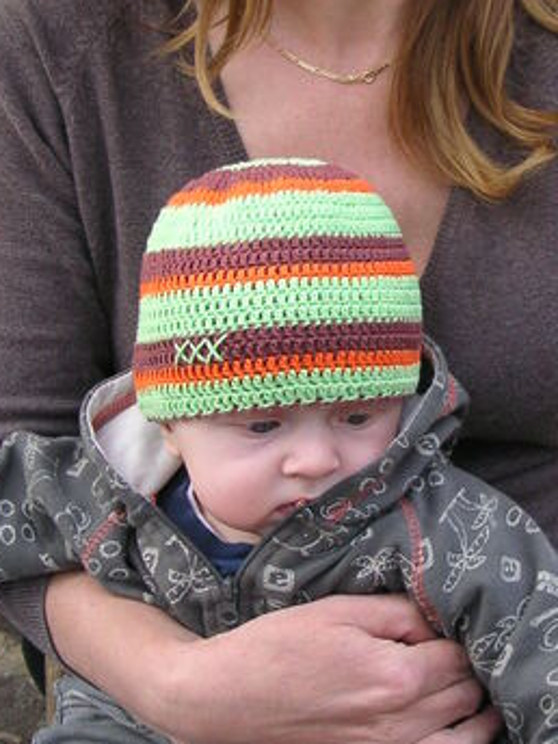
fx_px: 1848
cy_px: 275
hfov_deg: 17.0
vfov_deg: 22.7
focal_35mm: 86
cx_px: 446
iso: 50
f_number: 2.8
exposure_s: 1/180
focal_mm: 6.1
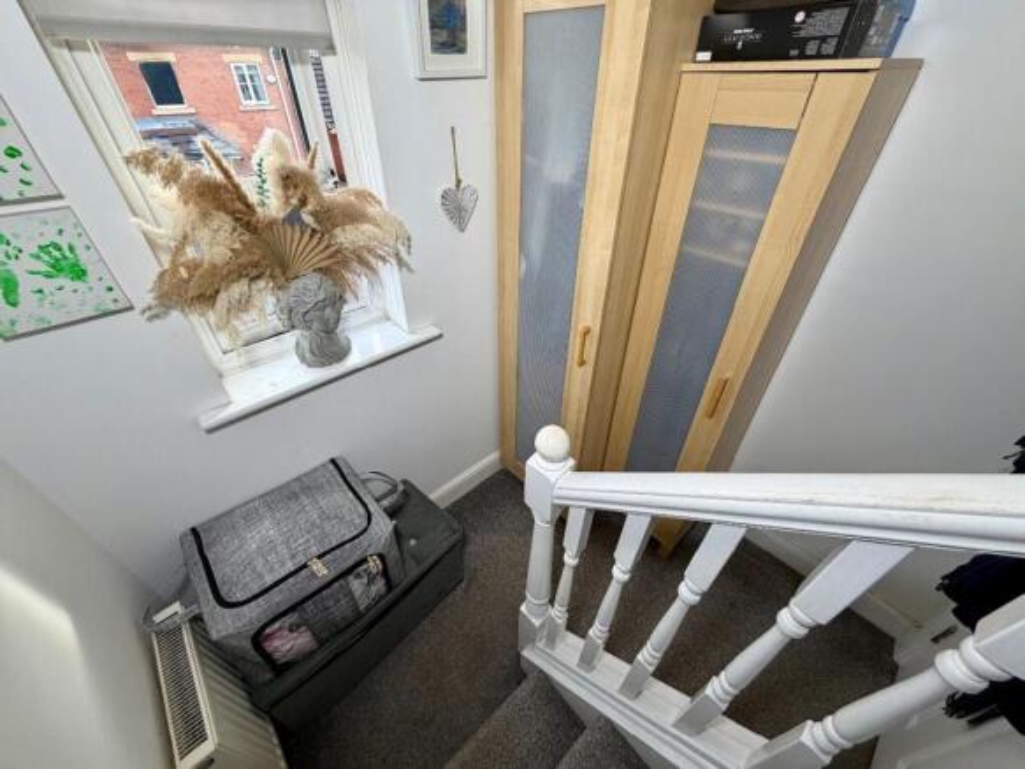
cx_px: 512
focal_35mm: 14
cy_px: 384
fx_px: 414
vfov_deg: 85.7
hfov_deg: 102.1
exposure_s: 1/100
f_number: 2.2
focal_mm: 2.22
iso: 64
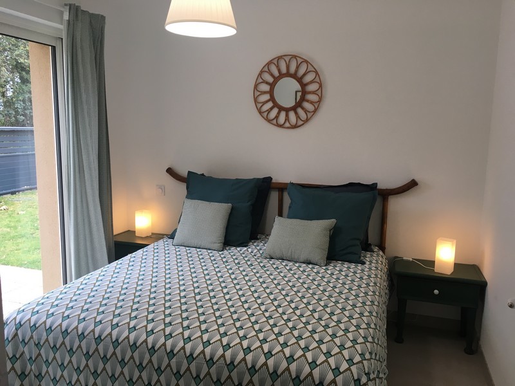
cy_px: 193
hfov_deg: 61.7
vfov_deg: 48.2
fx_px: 431
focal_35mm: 29
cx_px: 258
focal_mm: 4.15
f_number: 2.2
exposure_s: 1/33
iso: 32
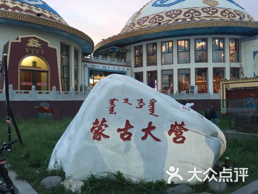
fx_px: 216
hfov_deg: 61.7
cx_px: 129
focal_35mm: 29
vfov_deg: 48.2
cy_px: 97
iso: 200
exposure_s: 1/33
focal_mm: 4.15
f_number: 2.2
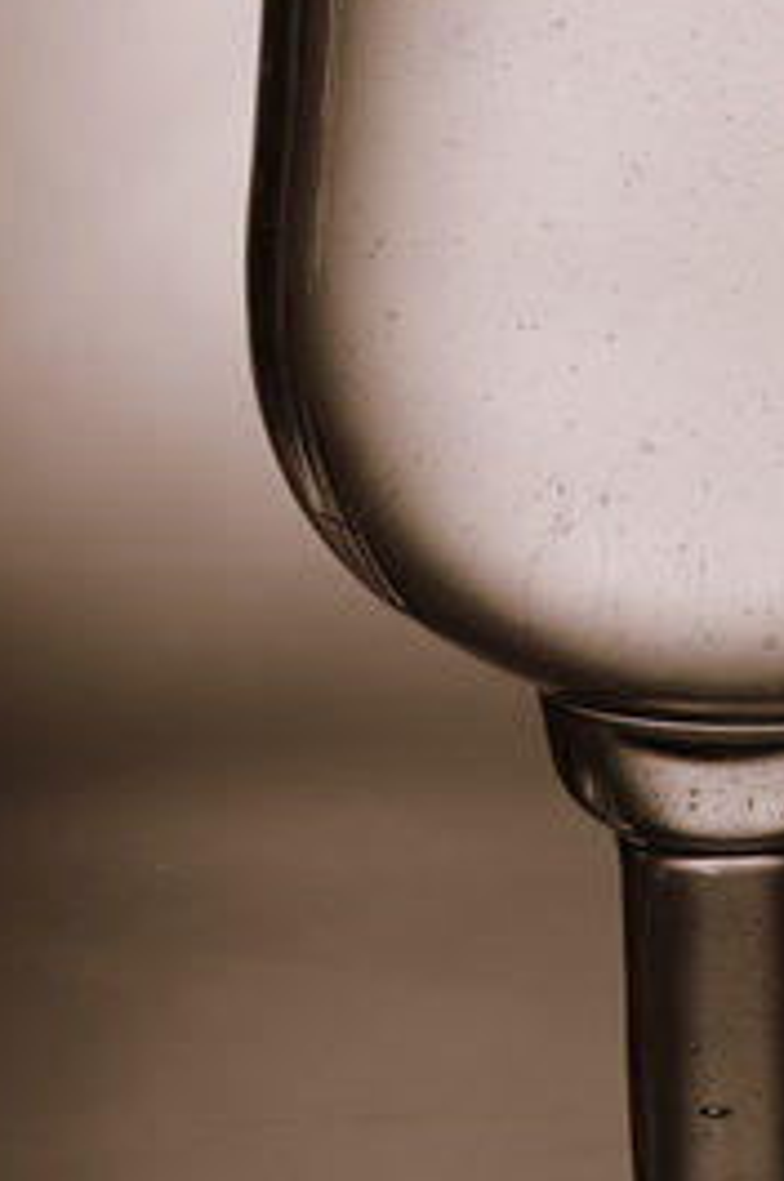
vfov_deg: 12.1
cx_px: 722
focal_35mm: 170
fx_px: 5567
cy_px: 419
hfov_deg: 8.0
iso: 640
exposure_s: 1/1.6
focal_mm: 50
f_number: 11
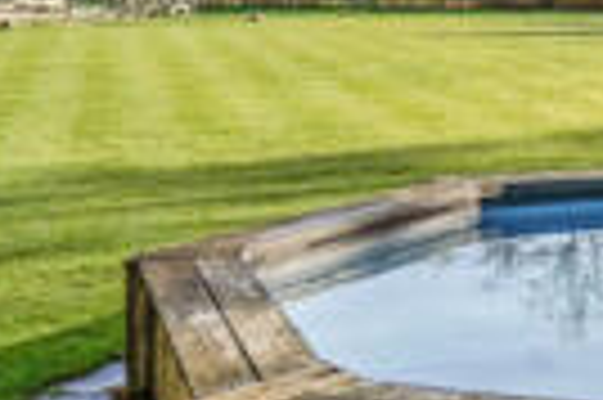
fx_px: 1472
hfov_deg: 20.3
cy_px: -34
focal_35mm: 88
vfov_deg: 15.1
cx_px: 875
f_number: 8
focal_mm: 18
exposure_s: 1/800
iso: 1000
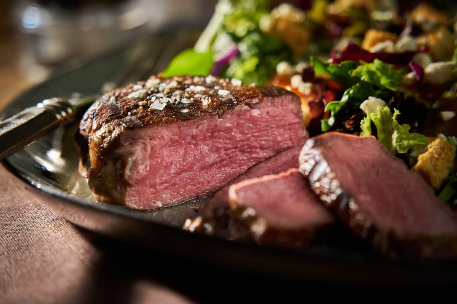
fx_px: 1967
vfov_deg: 8.9
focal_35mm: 155
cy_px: 152
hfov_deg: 13.2
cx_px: 228
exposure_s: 1/100
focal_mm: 155
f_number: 5.6
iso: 1000
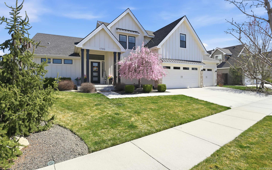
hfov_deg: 94.3
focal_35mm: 17
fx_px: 126
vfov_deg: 68.0
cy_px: 84
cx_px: 139
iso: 320
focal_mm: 16
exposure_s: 1/250
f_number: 11
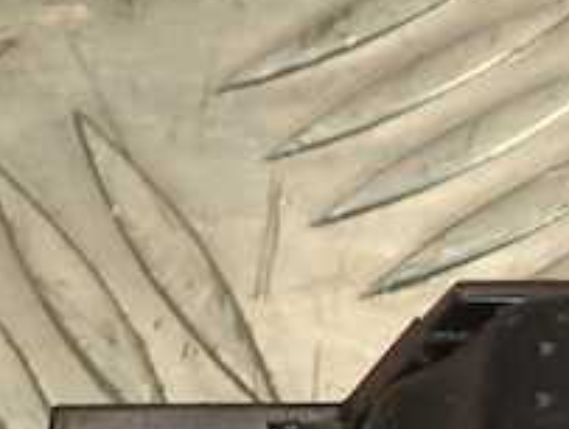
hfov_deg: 11.8
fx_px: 2486
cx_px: 1118
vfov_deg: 9.5
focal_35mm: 151
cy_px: 698
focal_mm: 5.5
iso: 125
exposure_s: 1/30
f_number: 6.3
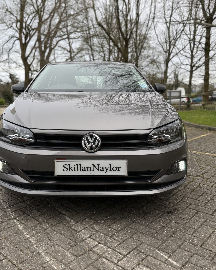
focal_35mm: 32
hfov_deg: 45.6
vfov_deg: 55.7
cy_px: 132
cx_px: 90
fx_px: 256
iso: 100
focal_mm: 6.76
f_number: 1.78
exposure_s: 1/494
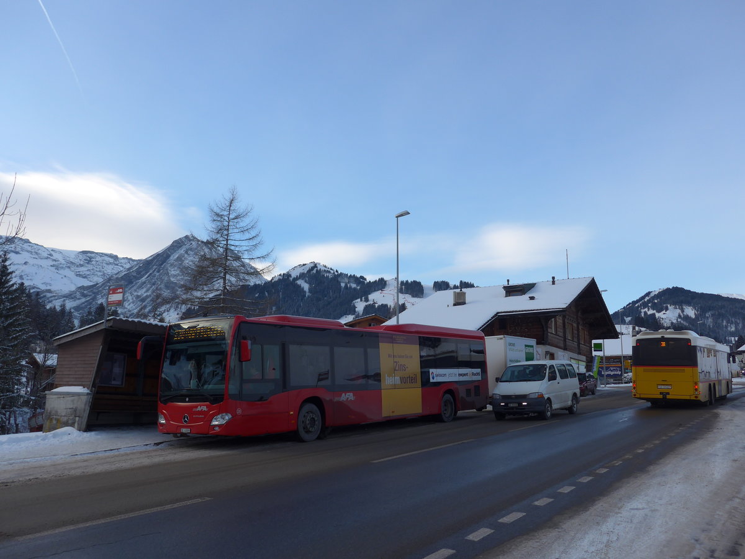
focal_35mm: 29
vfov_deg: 48.2
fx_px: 624
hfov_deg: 61.7
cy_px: 280
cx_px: 372
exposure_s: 1/640
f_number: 2.8
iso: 80
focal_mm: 6
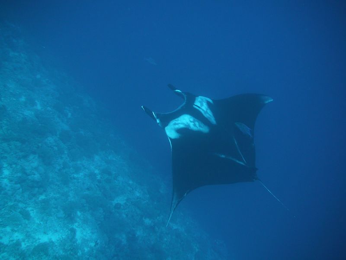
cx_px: 173
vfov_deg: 40.7
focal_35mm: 35
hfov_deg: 52.6
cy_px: 130
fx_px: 350
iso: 80
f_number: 2.8
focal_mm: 5.2
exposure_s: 1/125
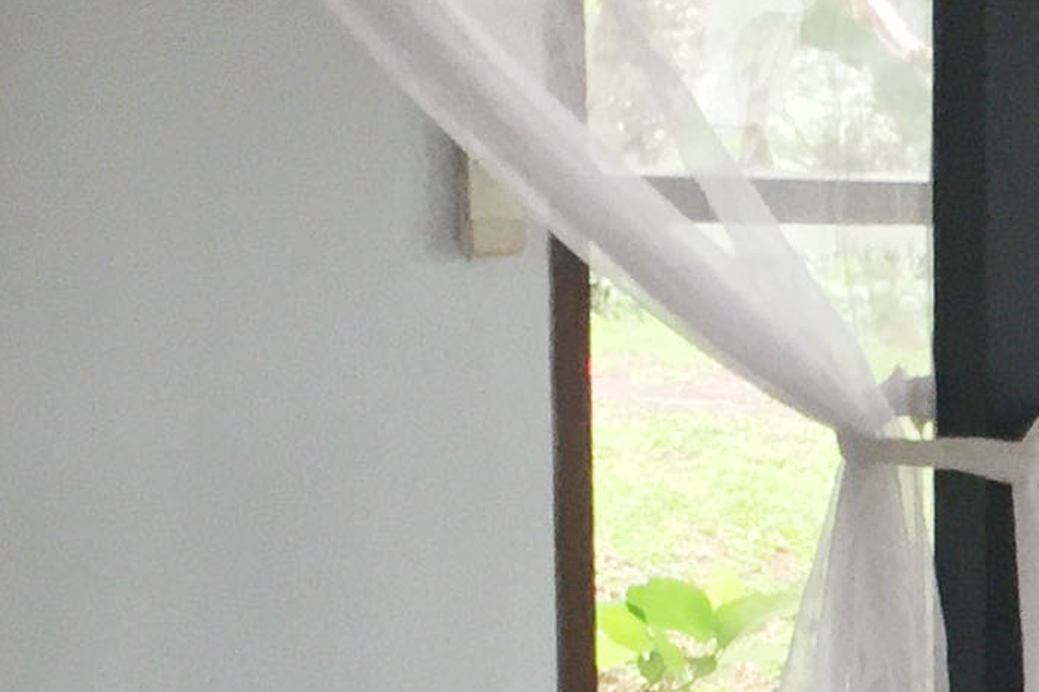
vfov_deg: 9.5
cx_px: 1581
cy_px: 1003
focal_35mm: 141
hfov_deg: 13.6
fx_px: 4068
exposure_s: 1/33
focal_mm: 4.15
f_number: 2.2
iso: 200
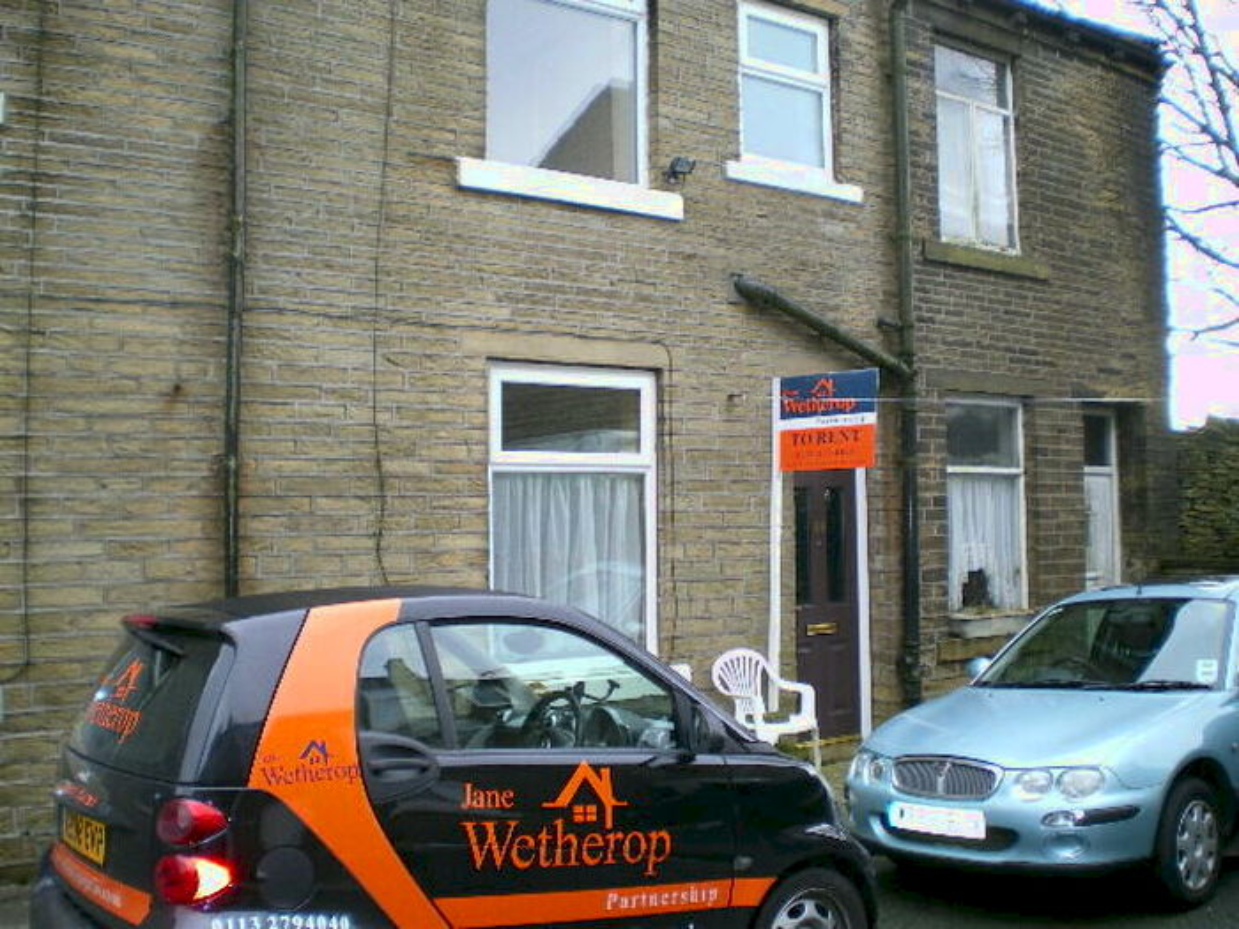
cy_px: 464
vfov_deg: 39.7
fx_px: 1289
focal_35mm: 36
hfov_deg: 51.4
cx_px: 620
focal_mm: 6.3
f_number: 3.1
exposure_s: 1/50
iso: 80
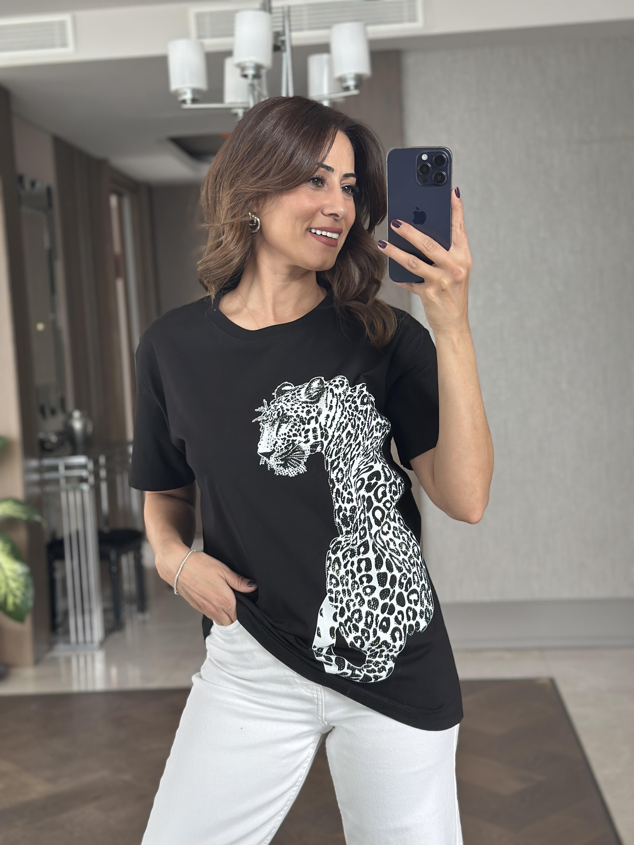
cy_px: 422
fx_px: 1172
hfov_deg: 30.3
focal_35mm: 48
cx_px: 317
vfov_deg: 39.7
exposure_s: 1/60
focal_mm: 6.86
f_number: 1.78
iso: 250
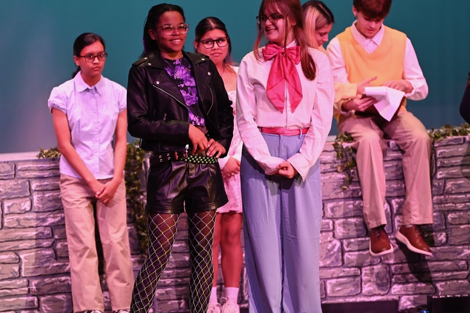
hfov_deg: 7.4
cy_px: 149
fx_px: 3639
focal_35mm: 279
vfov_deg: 4.9
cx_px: 183
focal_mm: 200
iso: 1600
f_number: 2.8
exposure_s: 1/500
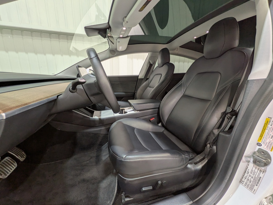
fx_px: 110
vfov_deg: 85.7
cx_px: 136
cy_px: 102
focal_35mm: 14
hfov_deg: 102.1
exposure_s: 1/50
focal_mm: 1.83
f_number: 2.2
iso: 108
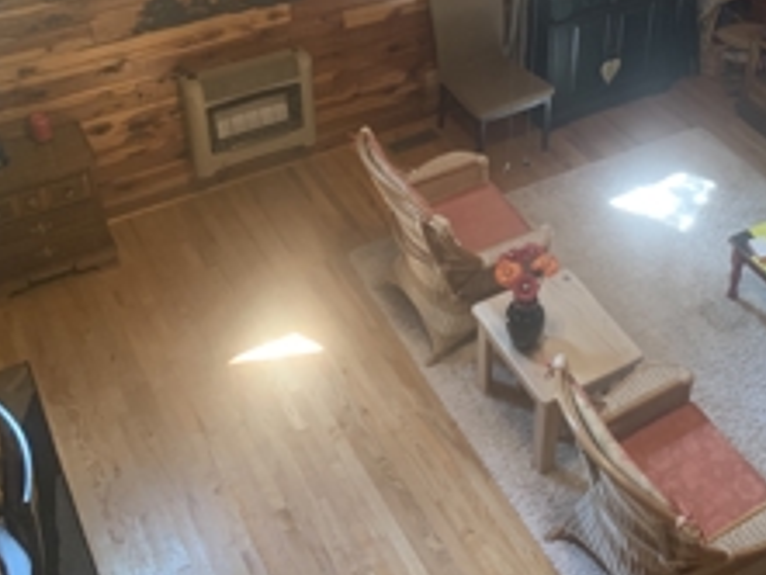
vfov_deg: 29.7
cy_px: 69
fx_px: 1041
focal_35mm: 47
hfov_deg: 39.7
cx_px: 537
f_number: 1.8
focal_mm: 4.25
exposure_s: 1/60
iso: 200
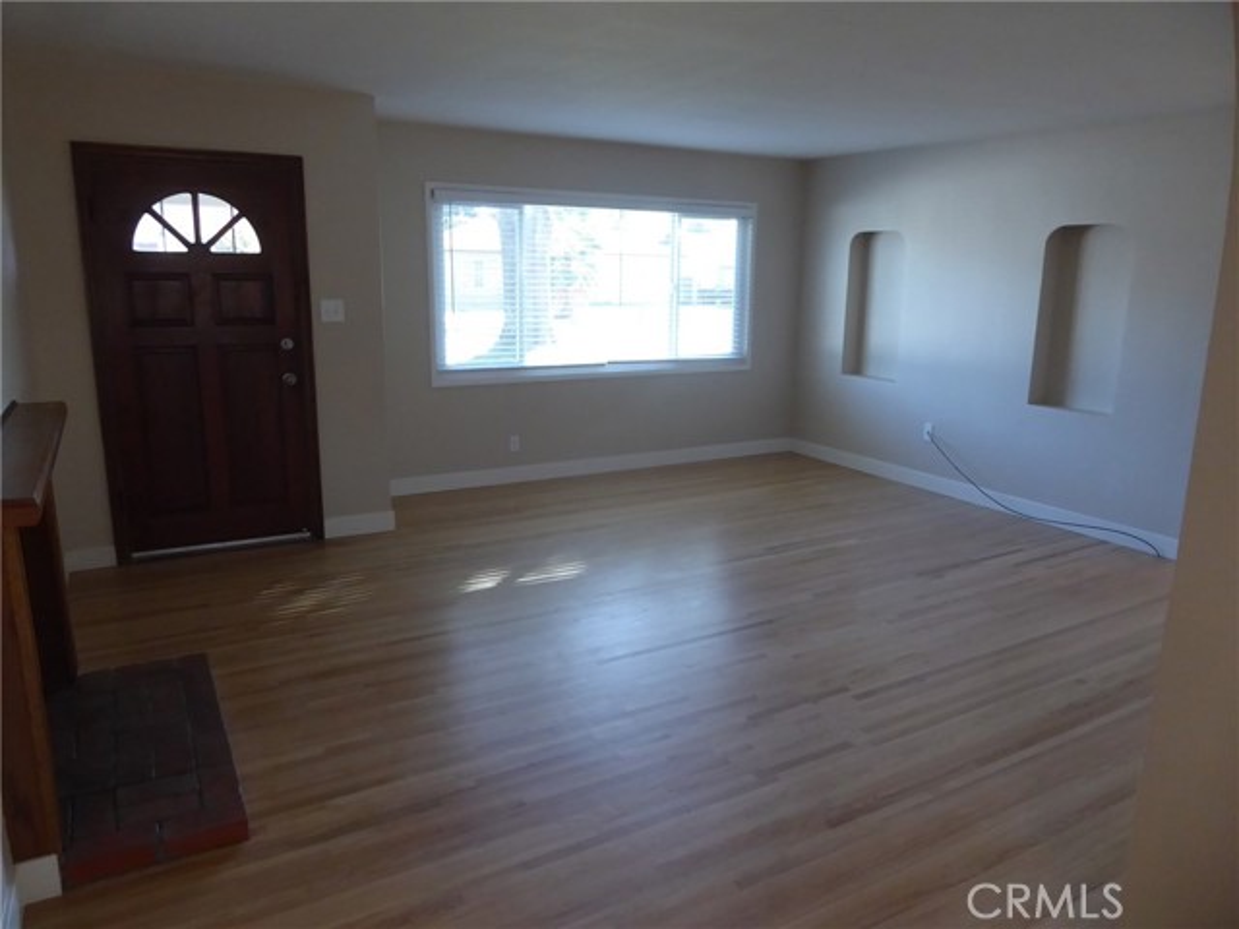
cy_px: 464
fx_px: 895
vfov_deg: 54.9
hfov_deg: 69.4
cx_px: 620
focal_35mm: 25
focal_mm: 4.3
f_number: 3.3
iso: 320
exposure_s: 1/60
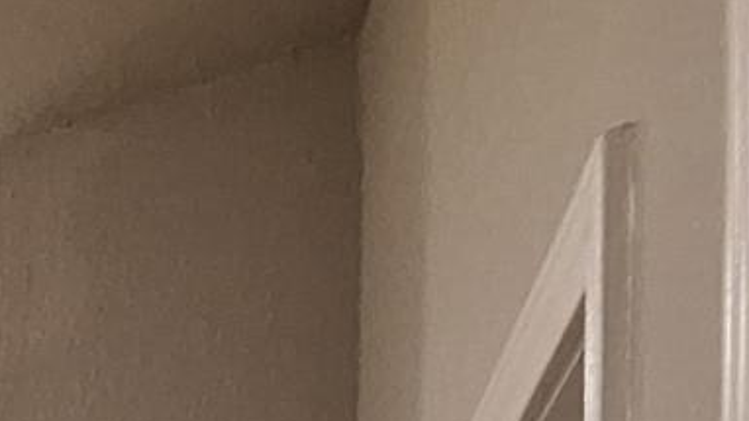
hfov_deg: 17.6
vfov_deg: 9.5
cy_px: 1467
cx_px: -818
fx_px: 1510
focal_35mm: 76
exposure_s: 1/40
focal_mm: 1.74
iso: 125
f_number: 2.2
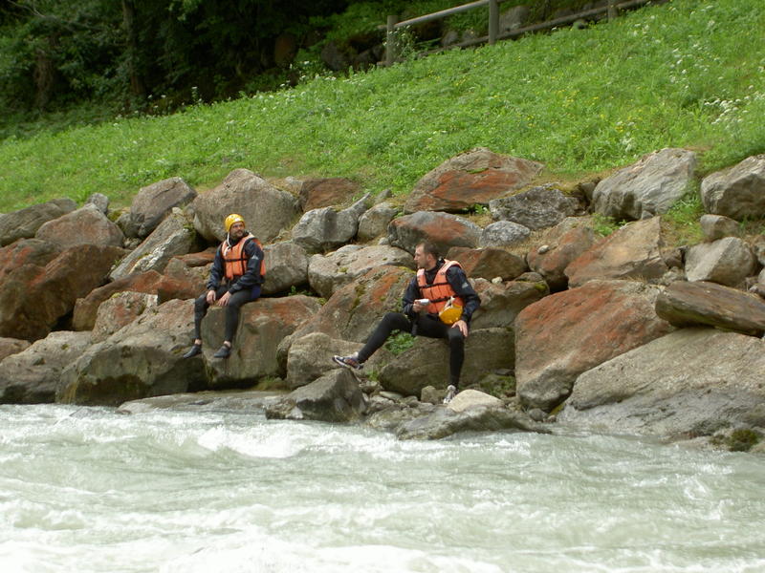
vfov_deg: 12.7
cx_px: 382
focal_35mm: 117
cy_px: 286
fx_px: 2586
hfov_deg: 16.8
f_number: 4.9
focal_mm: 24
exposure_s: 1/100
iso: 50
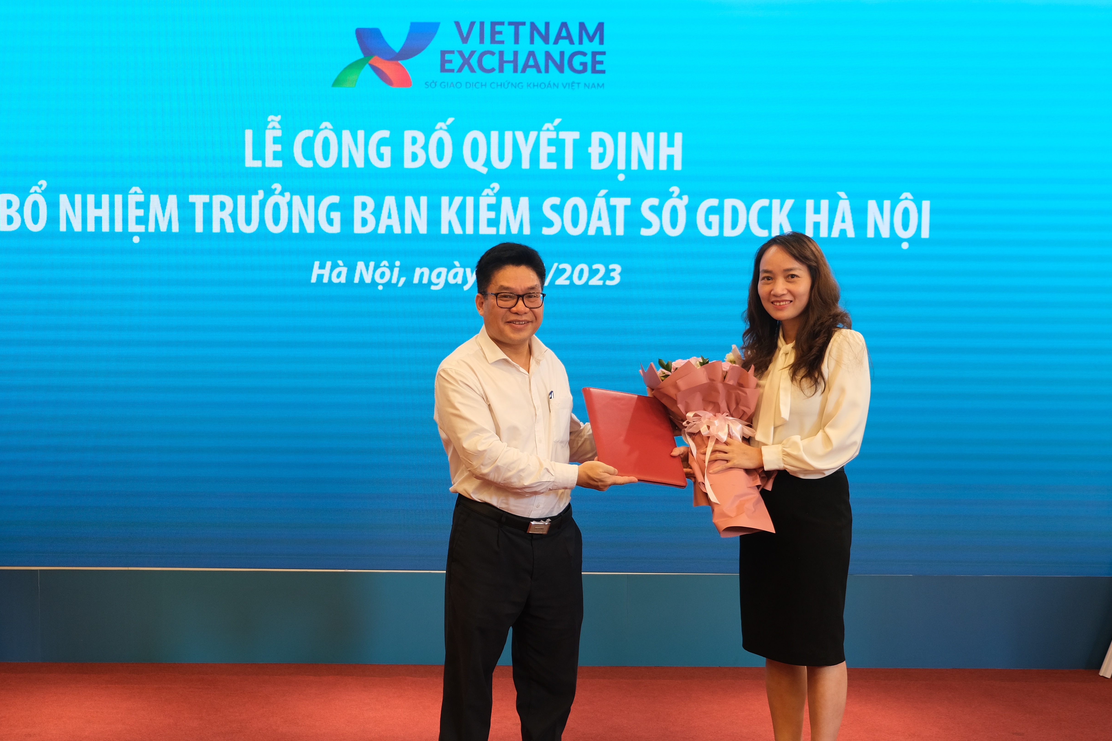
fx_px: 1390
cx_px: 475
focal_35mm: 45
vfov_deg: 29.8
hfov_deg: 43.5
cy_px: 459
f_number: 3.2
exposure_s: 1/60
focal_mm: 23.3
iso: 500
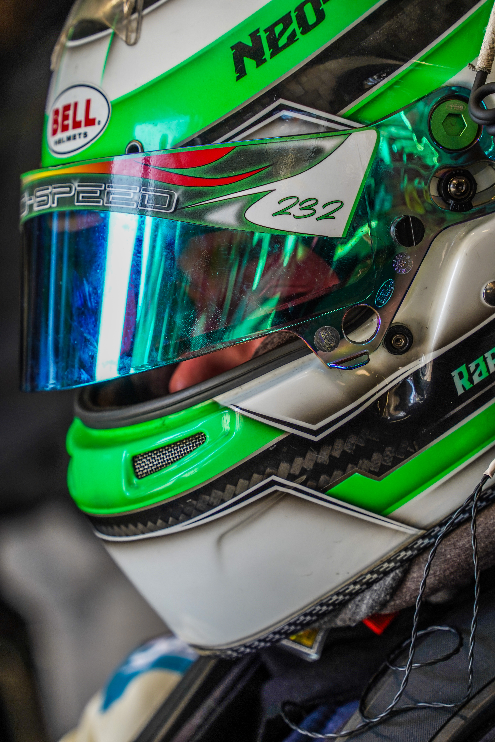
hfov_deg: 9.6
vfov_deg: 14.3
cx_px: 248
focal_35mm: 143
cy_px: 371
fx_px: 2949
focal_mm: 143
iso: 640
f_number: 5
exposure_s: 1/160
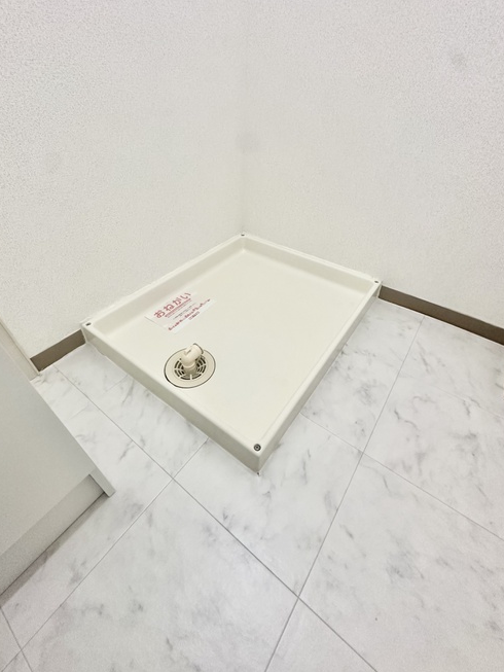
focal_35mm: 15
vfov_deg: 98.1
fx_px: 291
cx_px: 240
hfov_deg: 81.7
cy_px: 326
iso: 320
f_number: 2.2
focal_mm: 2.22
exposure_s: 1/85
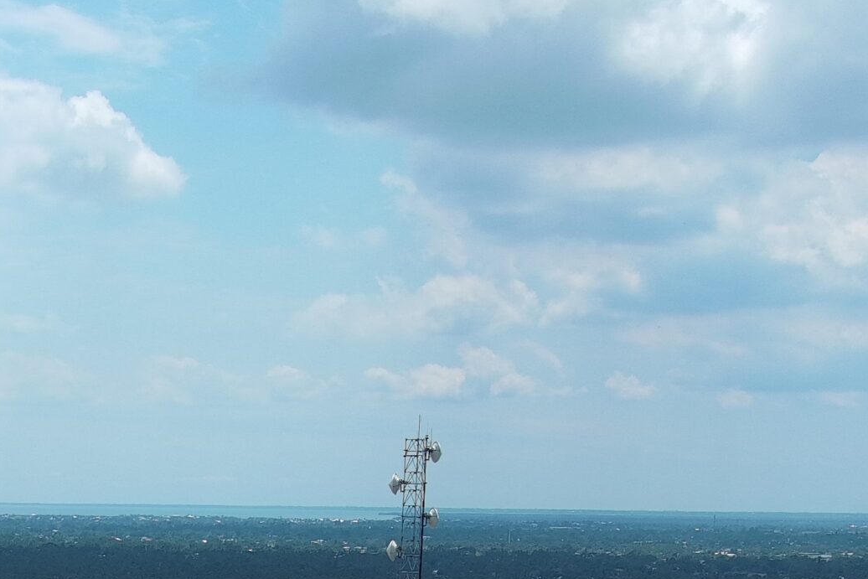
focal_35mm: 112
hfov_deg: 18.0
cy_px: 1075
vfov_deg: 11.3
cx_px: 78
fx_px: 2701
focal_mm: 10.57
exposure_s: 1/581
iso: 100
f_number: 2.8
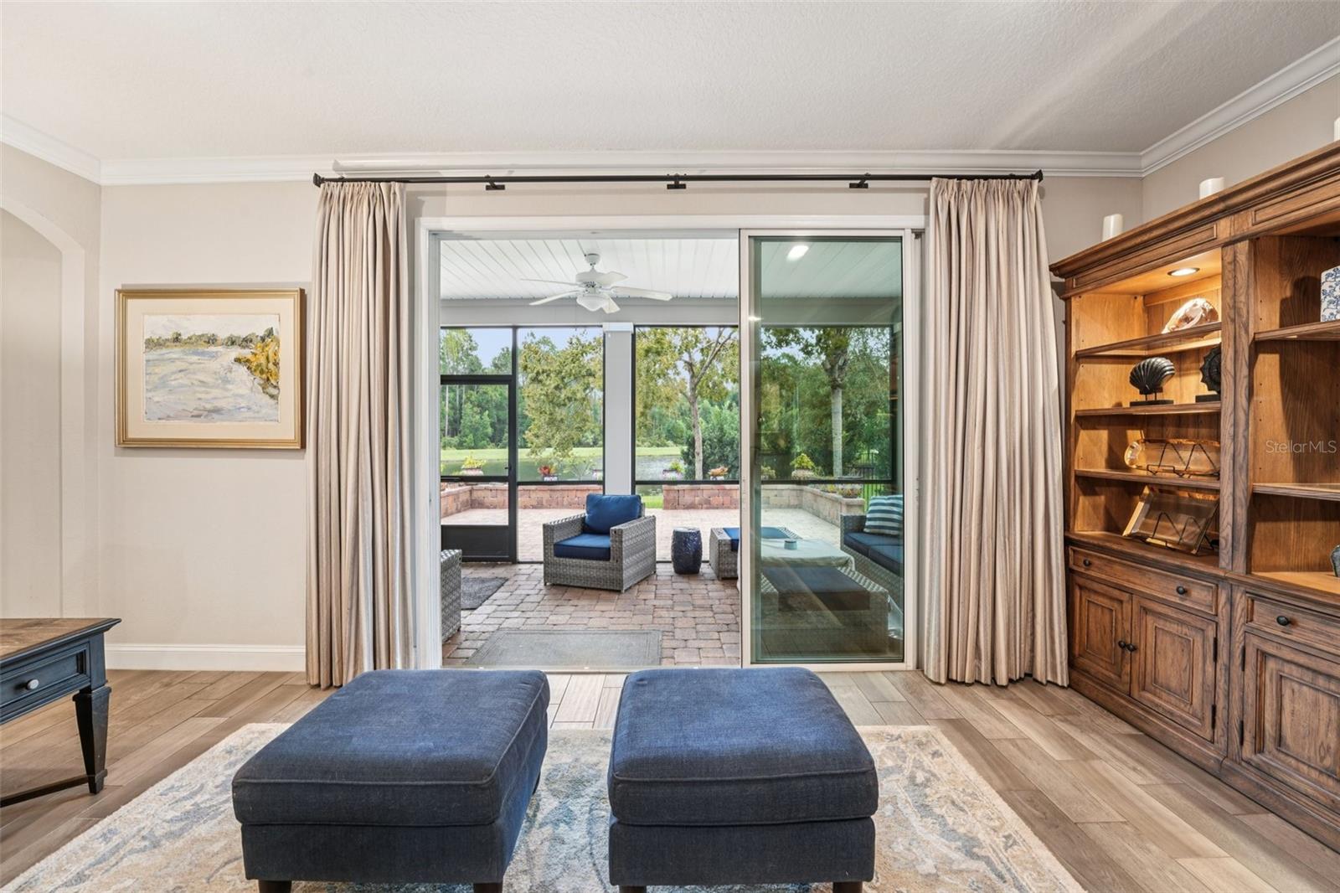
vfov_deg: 81.2
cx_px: 670
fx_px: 521
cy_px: 446
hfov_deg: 104.3
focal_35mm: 14
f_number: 9
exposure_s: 1/1.25
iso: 100
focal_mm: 14
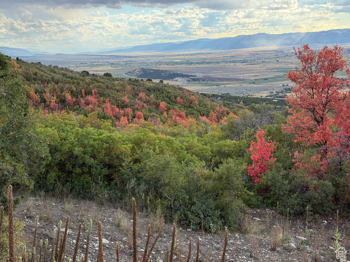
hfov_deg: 39.7
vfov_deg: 30.3
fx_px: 485
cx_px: 175
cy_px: 131
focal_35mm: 48
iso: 80
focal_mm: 6.76
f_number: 1.78
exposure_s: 1/1608
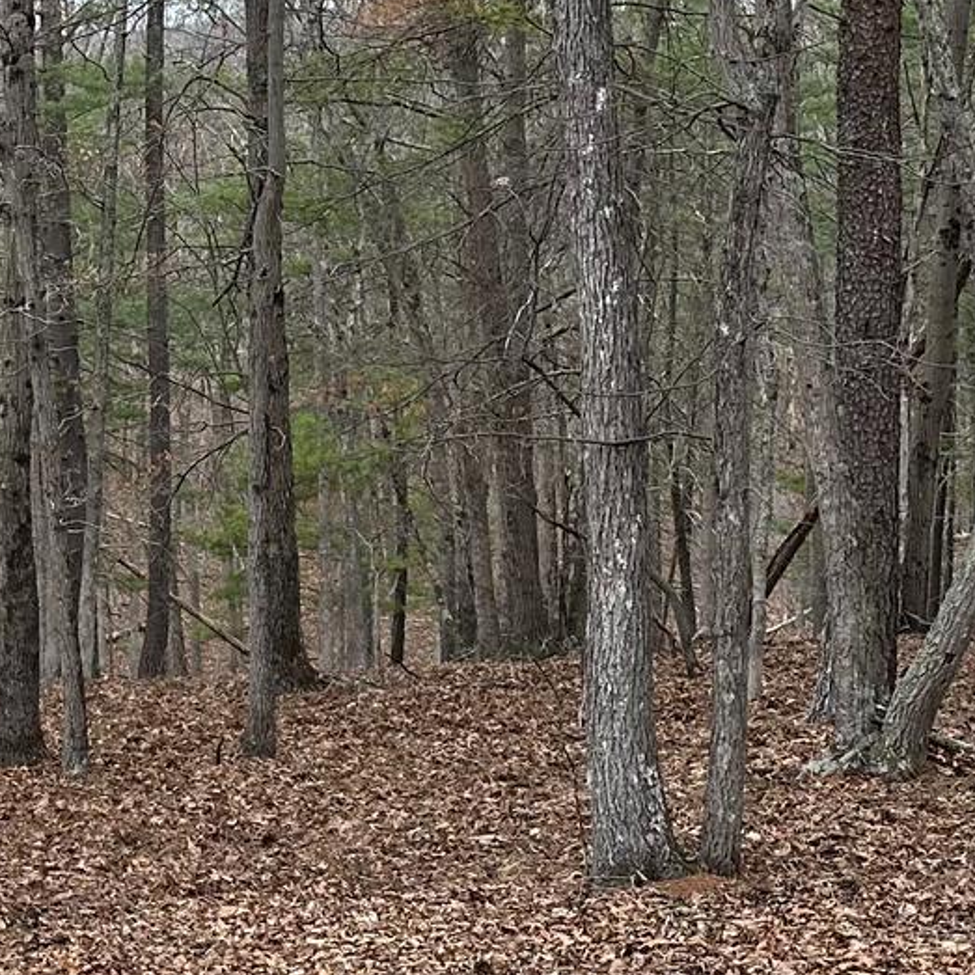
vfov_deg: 20.9
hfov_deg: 17.9
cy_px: 550
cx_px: -626
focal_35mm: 83
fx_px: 2645
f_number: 1.78
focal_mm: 6.86
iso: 80
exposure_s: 1/850
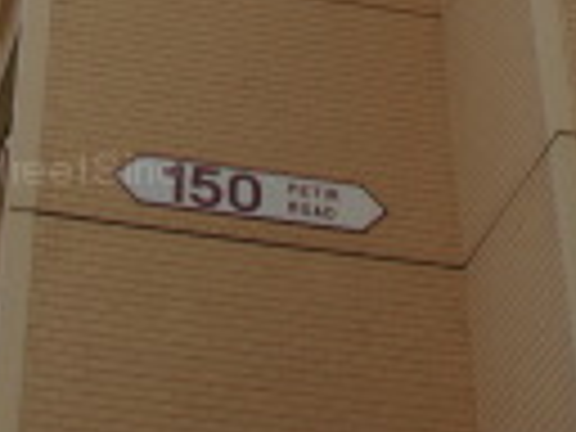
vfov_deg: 12.1
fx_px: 1847
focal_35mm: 111
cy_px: -380
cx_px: 256
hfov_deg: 17.7
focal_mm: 18
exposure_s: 1/500
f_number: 10
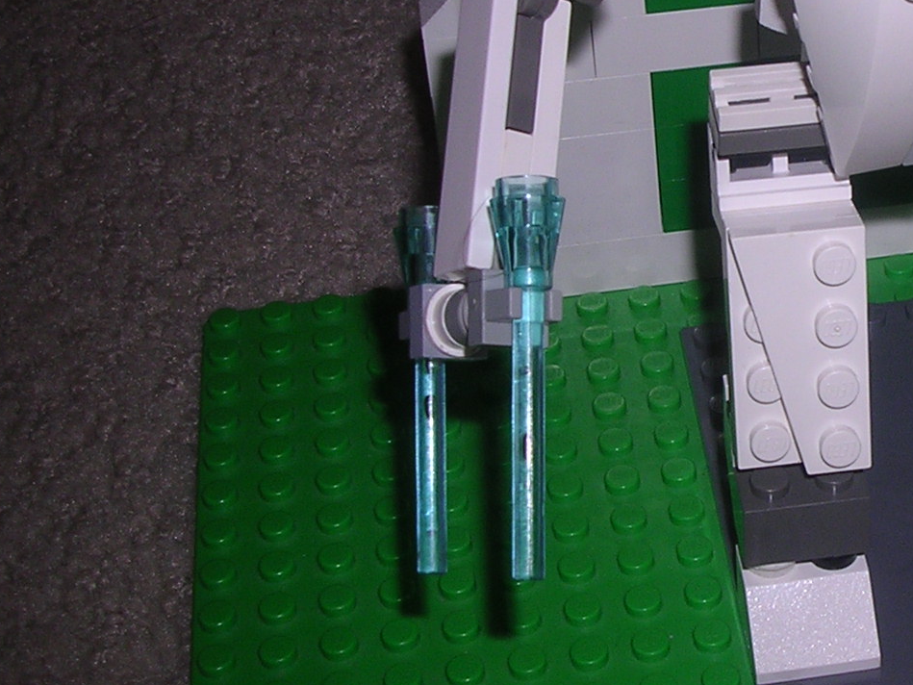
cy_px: 260
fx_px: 2163
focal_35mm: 82
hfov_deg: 22.9
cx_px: 909
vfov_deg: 18.0
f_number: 5.6
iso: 100
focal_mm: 5.8
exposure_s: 1/60.1
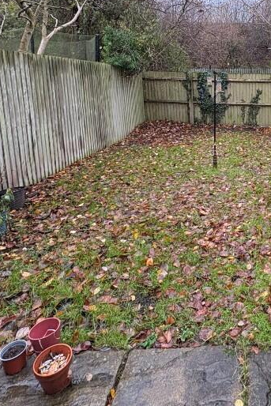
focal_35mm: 29
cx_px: 243
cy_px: 115
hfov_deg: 41.5
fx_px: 327
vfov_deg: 61.0
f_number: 2.2
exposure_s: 1/99
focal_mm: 2.22
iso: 200
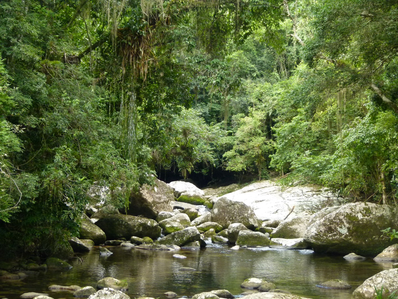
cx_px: 199
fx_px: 839
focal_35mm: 73
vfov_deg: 20.2
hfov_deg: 26.7
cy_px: 150
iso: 250
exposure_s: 1/60
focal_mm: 13.2
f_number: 3.3
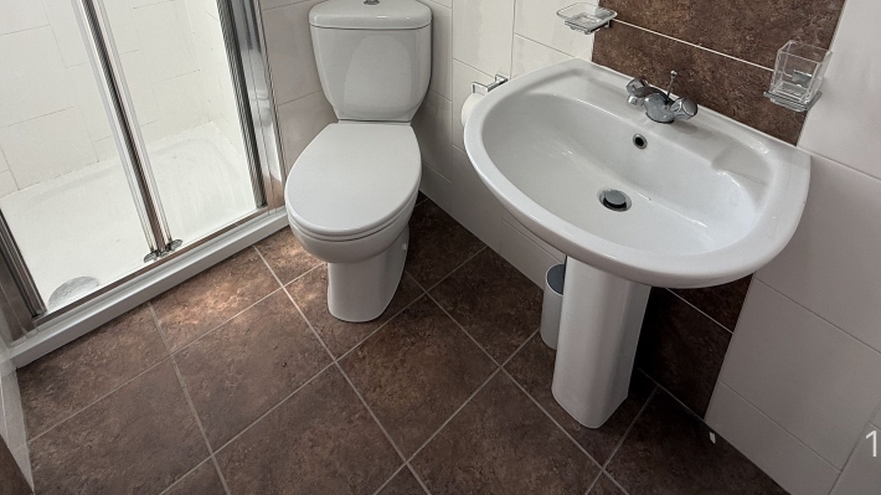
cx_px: 470
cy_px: 37
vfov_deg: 45.8
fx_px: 514
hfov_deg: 81.1
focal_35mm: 22
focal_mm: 2.22
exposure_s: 1/127
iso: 50
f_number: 2.2
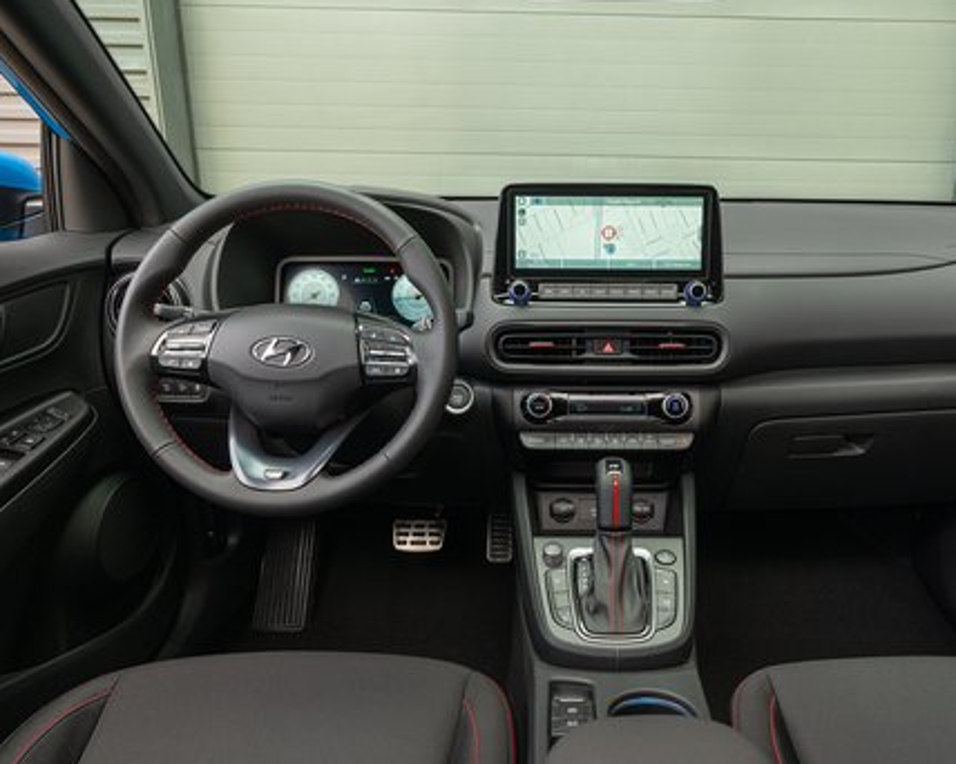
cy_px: 407
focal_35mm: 25
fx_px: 707
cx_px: 561
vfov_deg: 56.7
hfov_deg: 67.6
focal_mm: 19
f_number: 7.1
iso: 320
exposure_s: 1/50
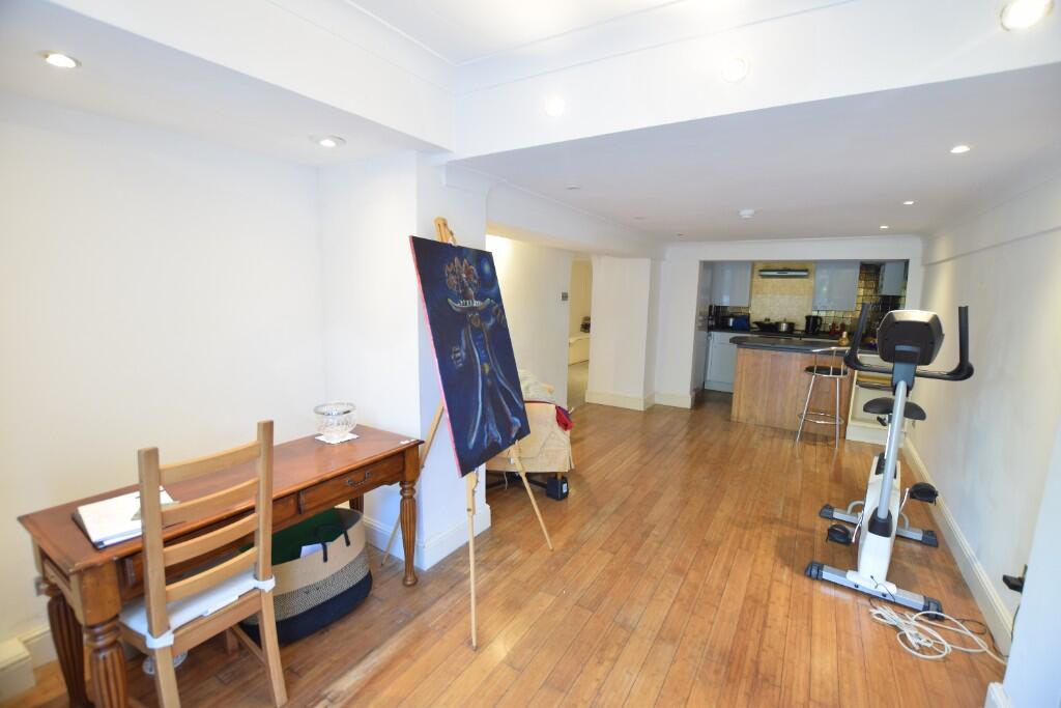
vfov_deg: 77.3
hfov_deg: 100.4
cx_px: 530
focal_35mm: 15
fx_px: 442
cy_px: 354
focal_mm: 10
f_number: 3.5
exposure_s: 1/5
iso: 100
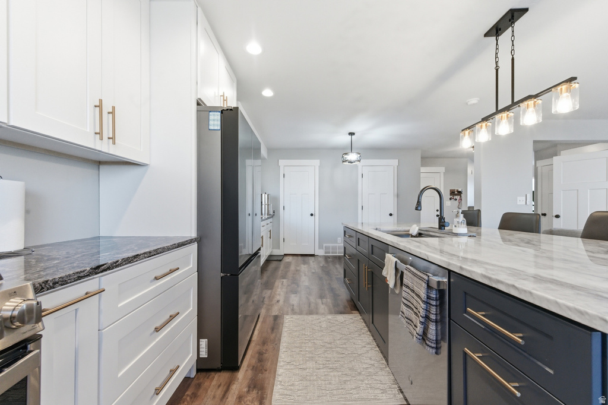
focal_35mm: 14
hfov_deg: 104.3
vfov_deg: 81.2
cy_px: 202
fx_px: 236
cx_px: 304
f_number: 9
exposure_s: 1/1000
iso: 10000
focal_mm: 14
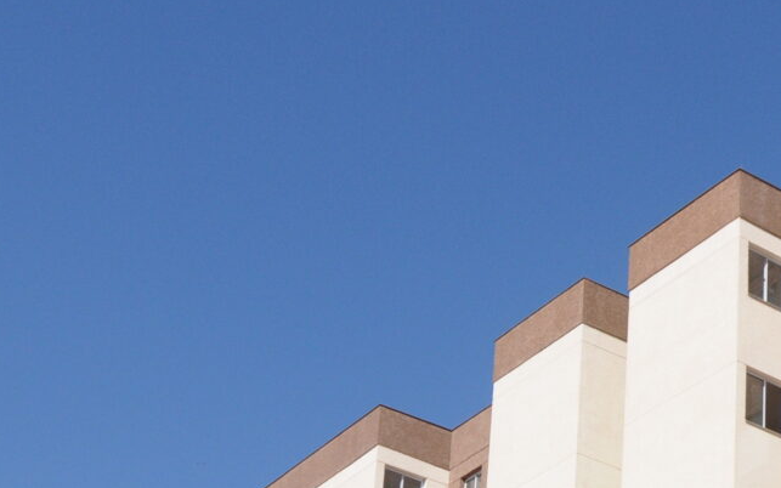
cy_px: 744
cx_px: 655
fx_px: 1759
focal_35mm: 83
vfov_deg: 14.7
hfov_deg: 24.5
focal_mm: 17
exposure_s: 1/2500
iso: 400
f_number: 5
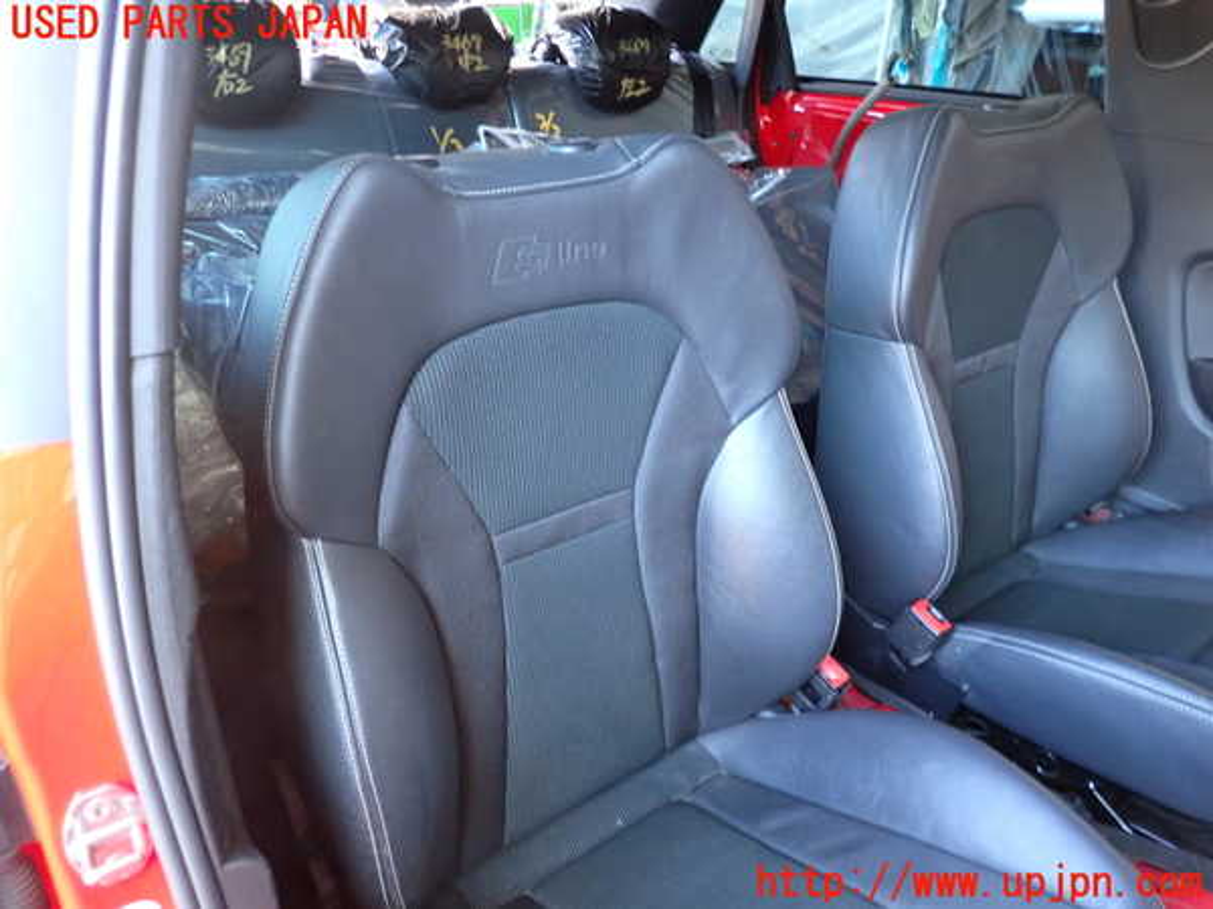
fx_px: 876
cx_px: 606
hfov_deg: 69.4
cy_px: 454
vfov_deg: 54.9
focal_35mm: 25
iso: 320
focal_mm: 4.5
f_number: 2
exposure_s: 1/30
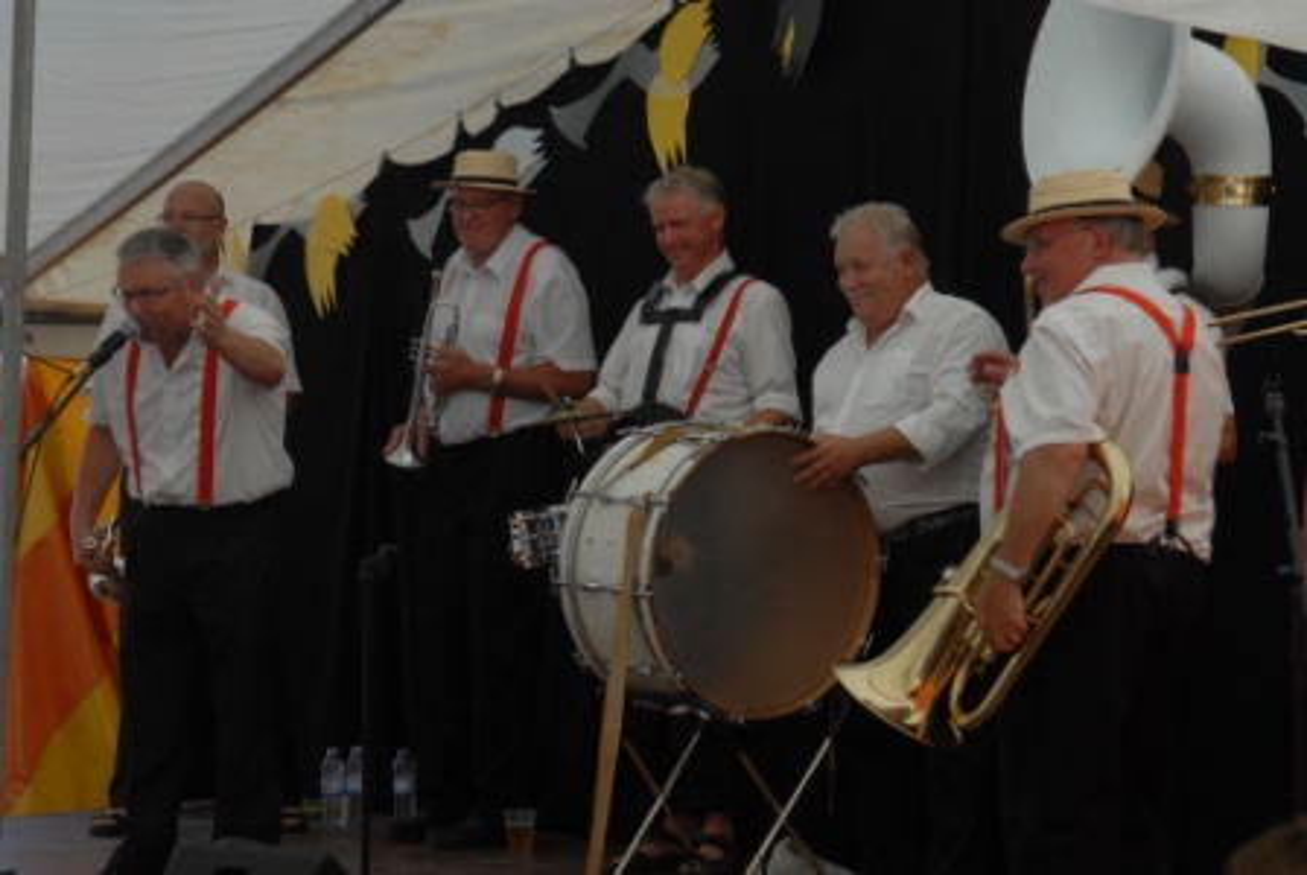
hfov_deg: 15.9
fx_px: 4689
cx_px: 654
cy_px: 438
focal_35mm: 129
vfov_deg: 10.7
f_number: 7.1
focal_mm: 86
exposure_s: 1/200
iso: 400
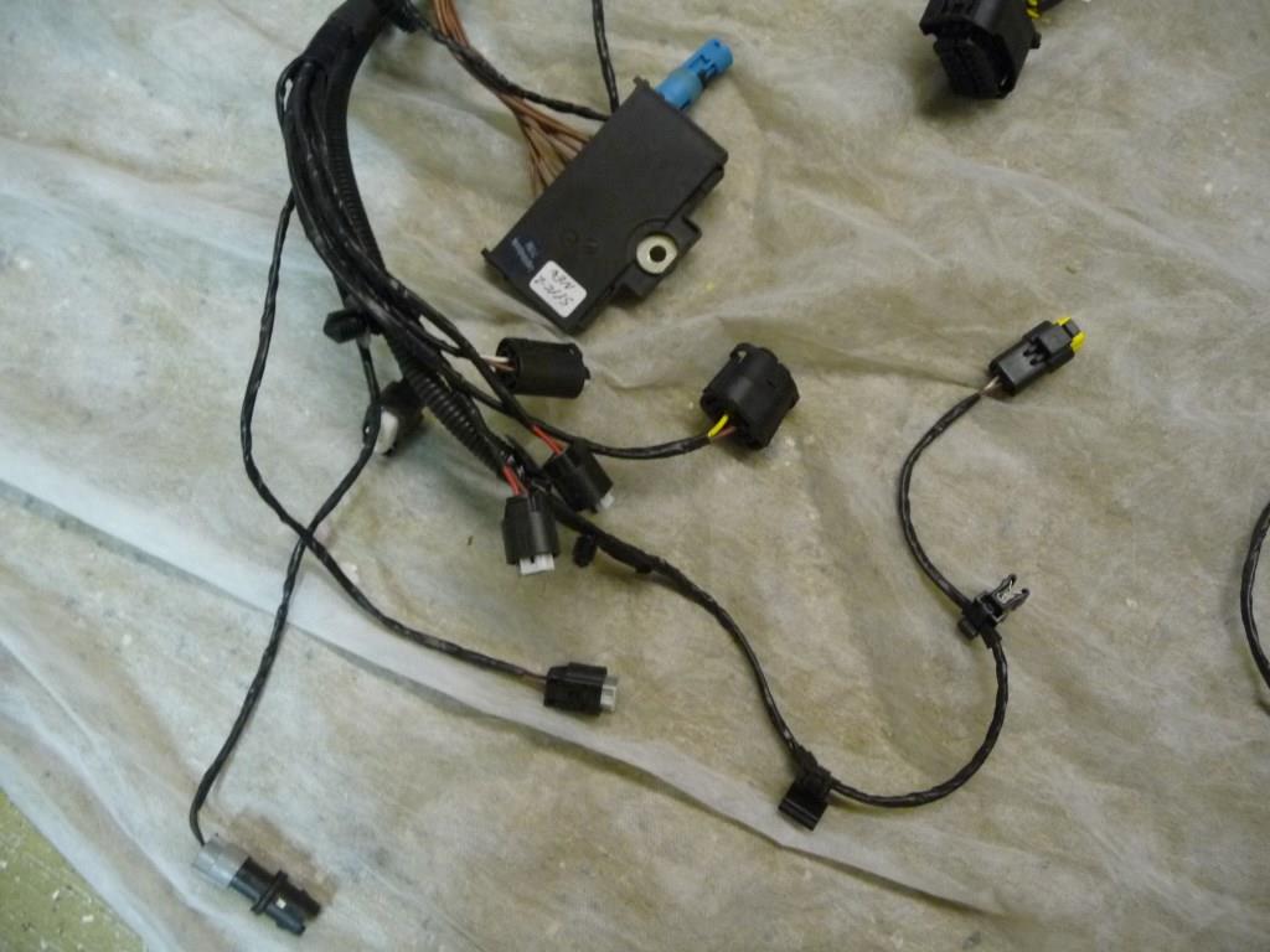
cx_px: 635
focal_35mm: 28
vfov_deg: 49.7
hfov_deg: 63.4
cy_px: 476
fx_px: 1027
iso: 400
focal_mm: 4.7
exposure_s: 1/20
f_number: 3.3
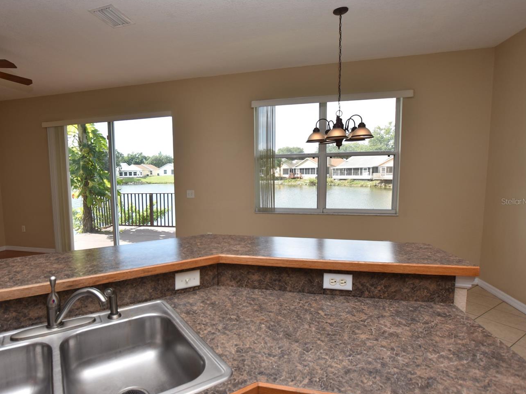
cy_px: 201
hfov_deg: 86.6
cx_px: 210
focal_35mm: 18
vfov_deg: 71.6
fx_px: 273
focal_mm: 10
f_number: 5.6
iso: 110
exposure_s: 1/125
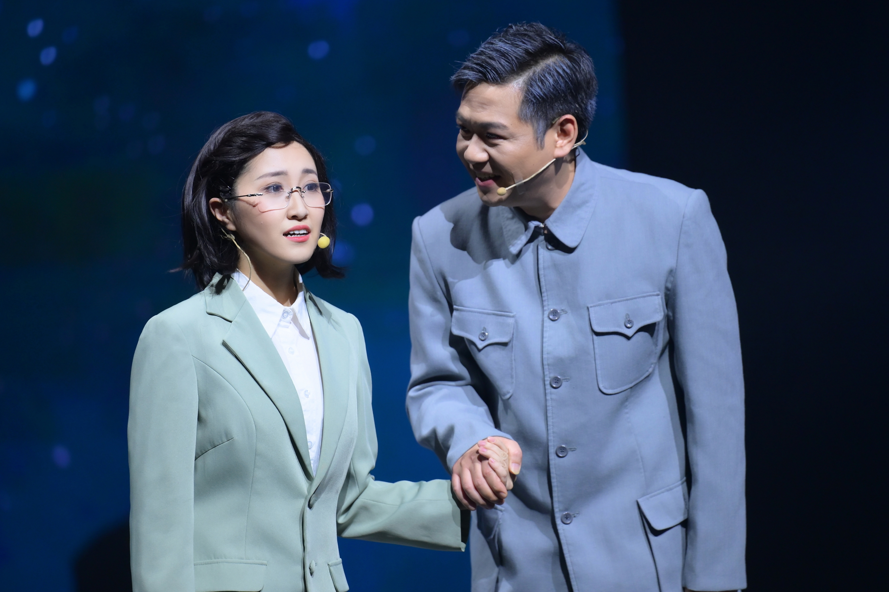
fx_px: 7406
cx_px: 444
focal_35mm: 300
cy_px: 296
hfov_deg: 6.9
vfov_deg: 4.6
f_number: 2.8
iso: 640
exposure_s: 1/200
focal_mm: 200
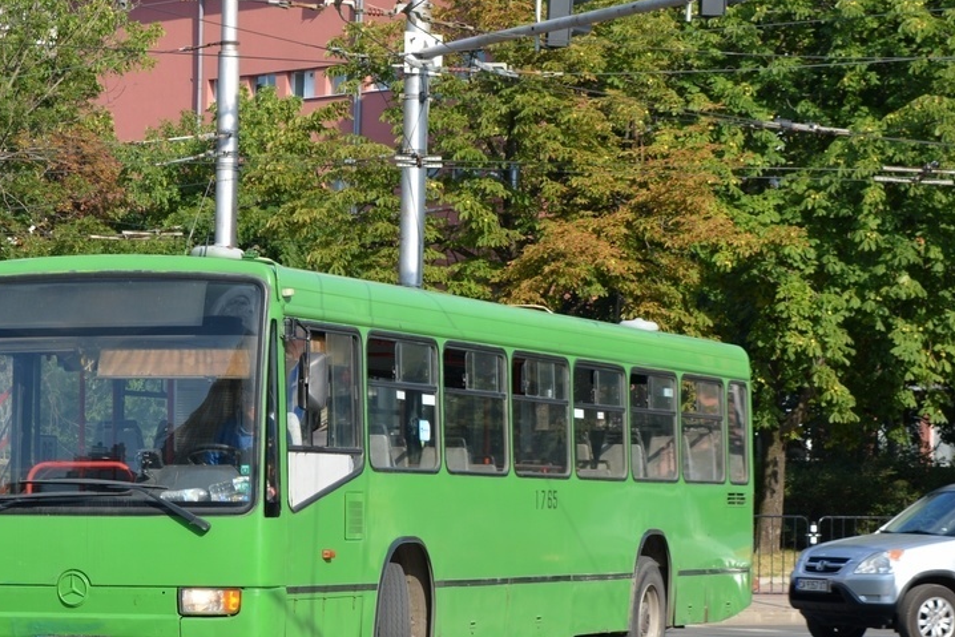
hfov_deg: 17.3
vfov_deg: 11.6
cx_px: 325
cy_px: 389
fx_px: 3123
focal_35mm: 118
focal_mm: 55
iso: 140
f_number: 8
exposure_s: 1/250
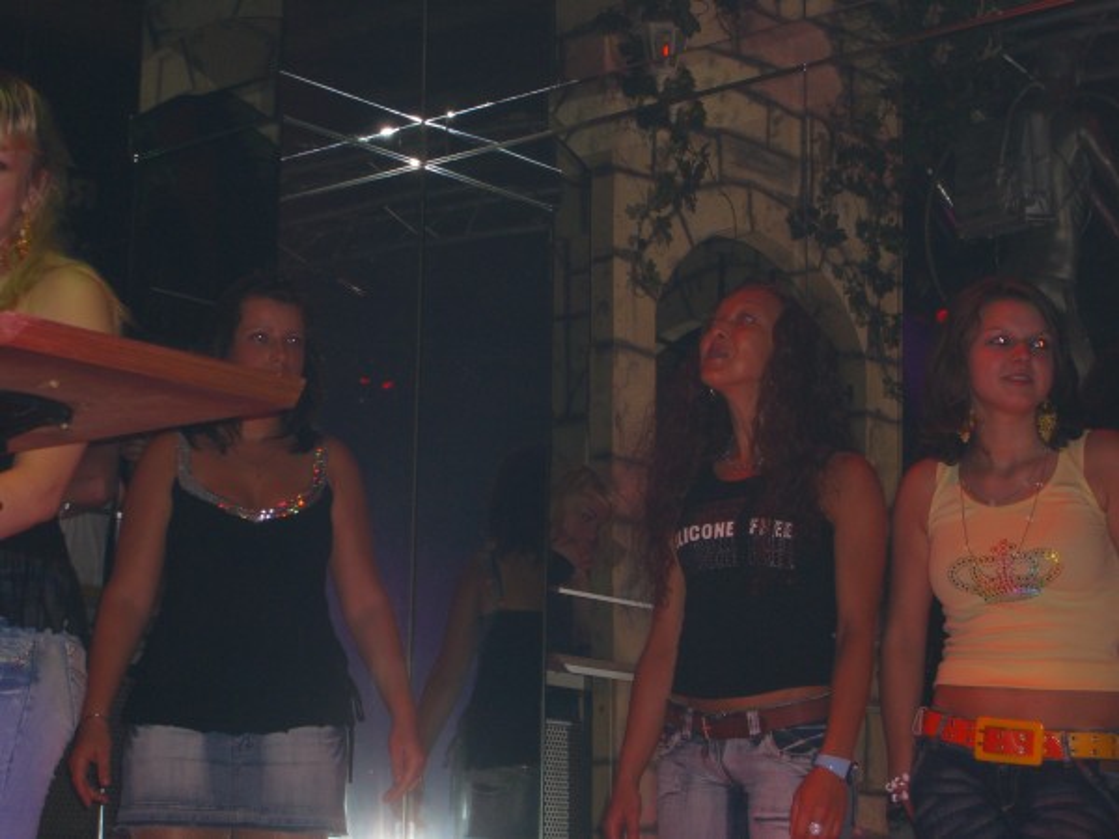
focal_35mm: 80
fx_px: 2586
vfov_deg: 18.4
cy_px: 420
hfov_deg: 24.4
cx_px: 560
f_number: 4.4
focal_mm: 16.6
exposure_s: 1/60
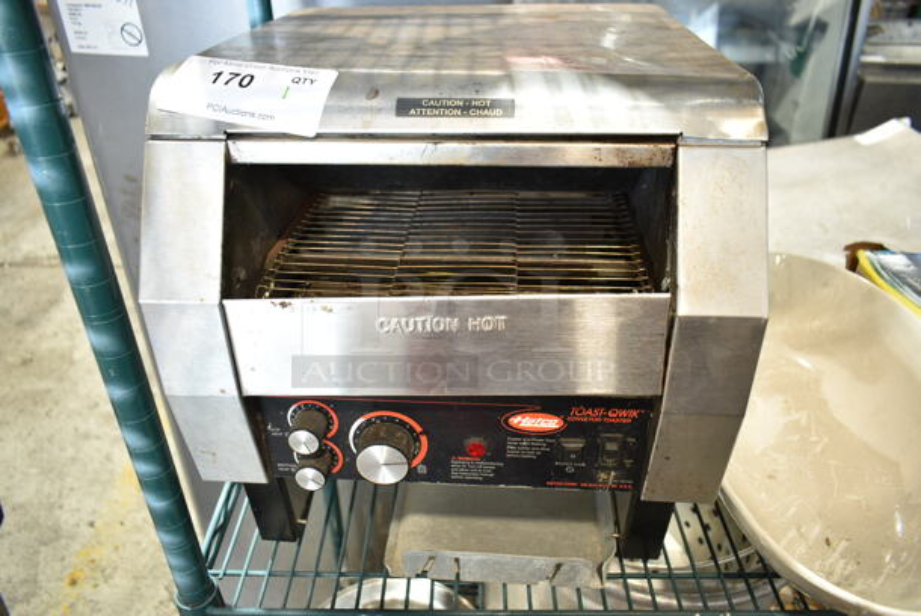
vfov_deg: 48.0
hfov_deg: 67.3
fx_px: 691
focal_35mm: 27
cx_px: 460
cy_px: 308
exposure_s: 1/30
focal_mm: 18
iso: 400
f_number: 3.5
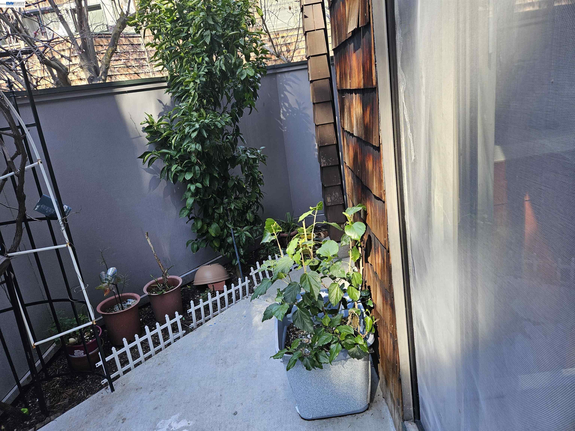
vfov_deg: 58.9
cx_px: 288
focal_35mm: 23
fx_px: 382
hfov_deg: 73.9
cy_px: 216
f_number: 1.8
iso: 64
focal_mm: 5.4
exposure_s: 1/180
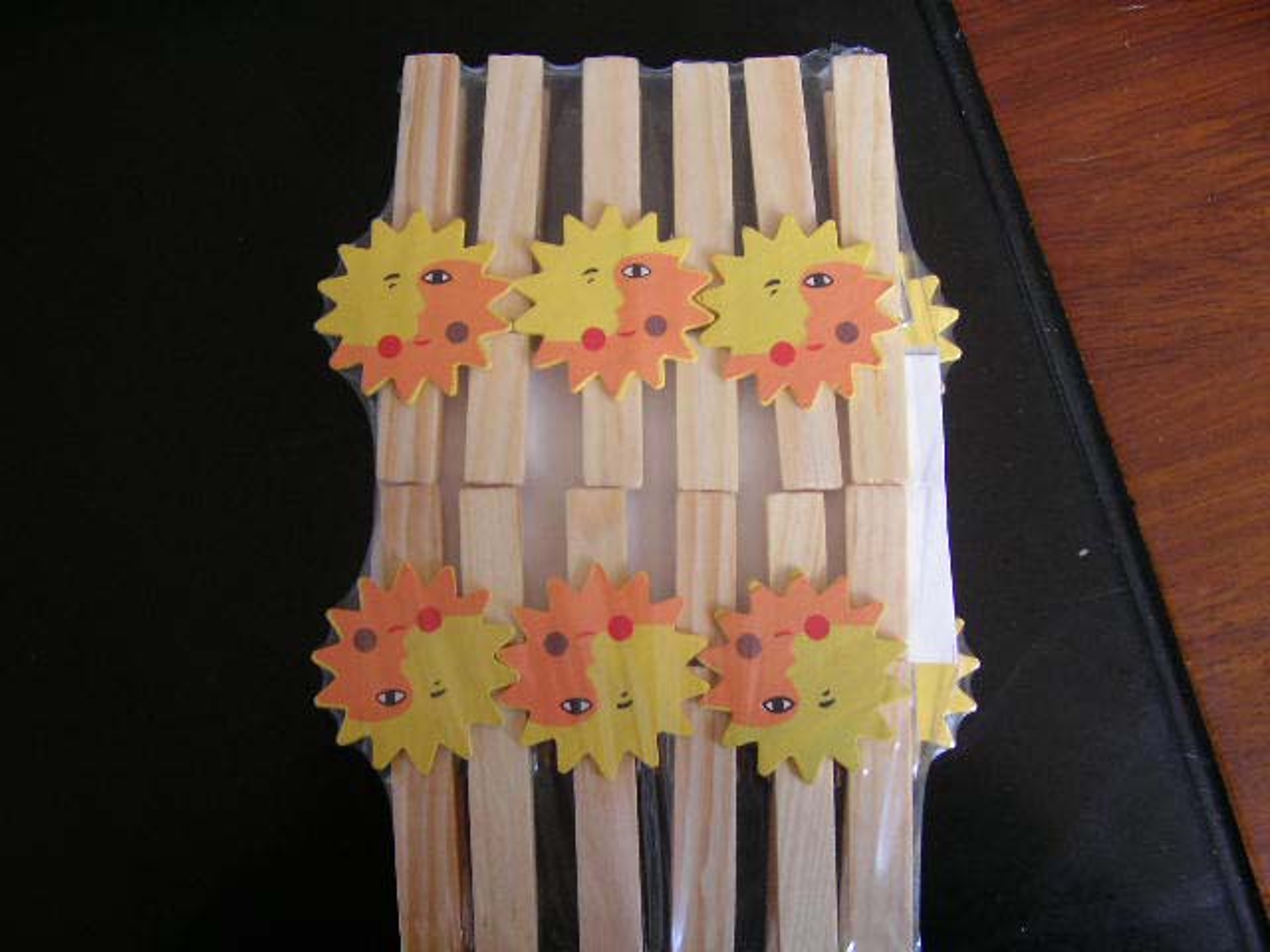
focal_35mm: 36
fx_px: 1321
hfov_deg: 51.4
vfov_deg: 39.7
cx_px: 635
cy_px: 476
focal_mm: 60
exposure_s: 1/10
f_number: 2.8
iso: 128
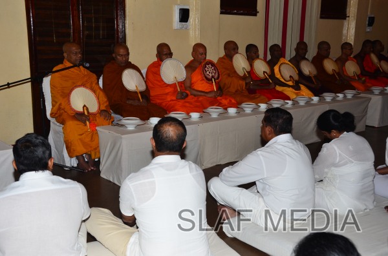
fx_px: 452
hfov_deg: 46.5
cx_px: 194
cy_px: 128
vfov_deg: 31.7
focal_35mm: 42
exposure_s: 1/125
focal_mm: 28
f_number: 5.6
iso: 500
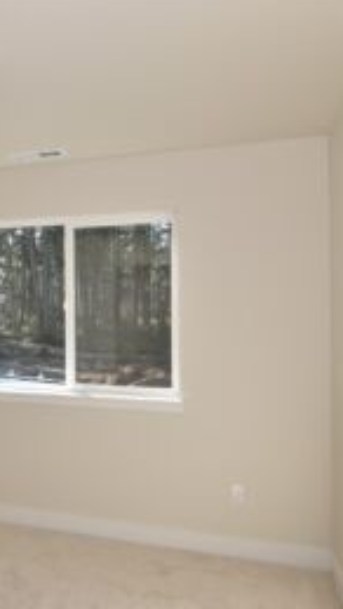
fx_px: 549
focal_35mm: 34
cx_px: 14
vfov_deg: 58.0
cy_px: 302
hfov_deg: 32.4
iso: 400
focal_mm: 14
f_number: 9
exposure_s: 1/200
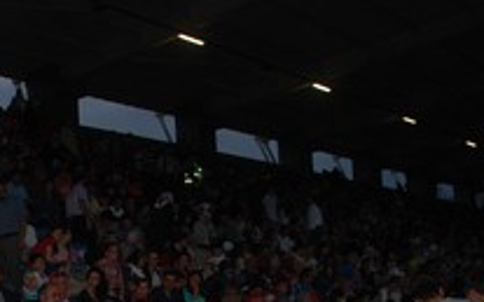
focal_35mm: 60
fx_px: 791
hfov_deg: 33.0
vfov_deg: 21.0
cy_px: 290
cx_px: 94
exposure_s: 1/60
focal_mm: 18
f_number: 3.5
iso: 200
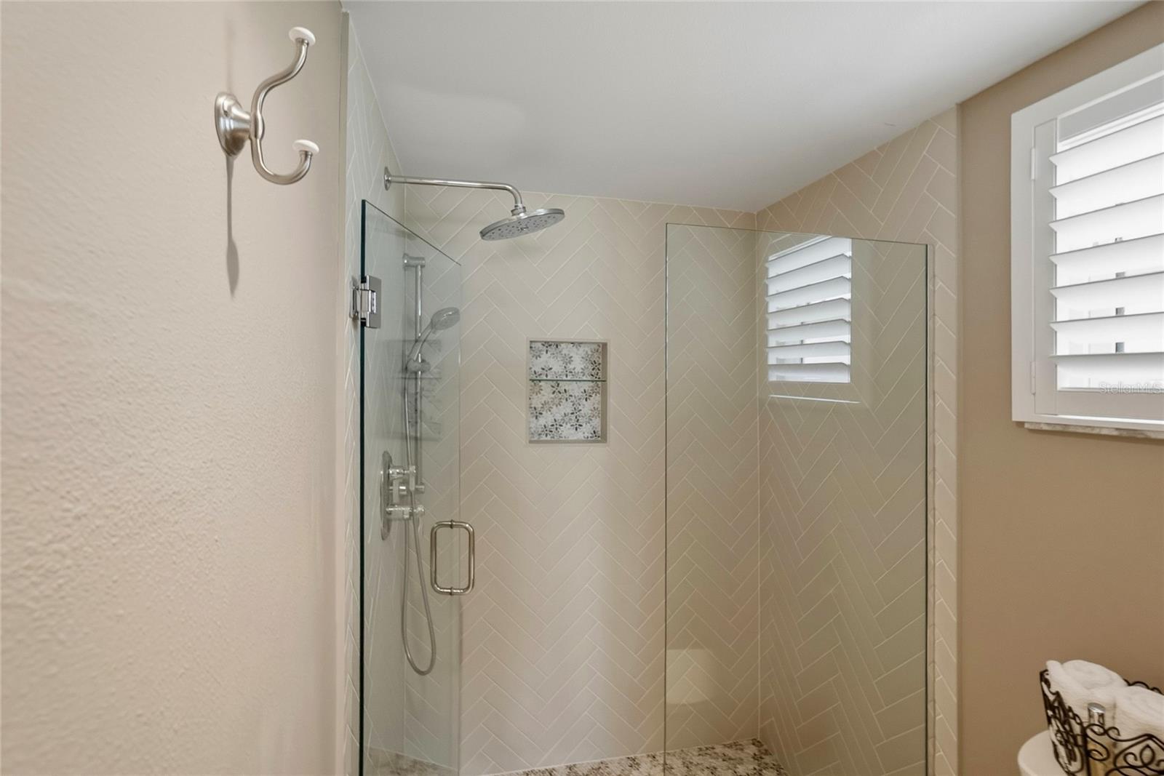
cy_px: 388
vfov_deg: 77.3
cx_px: 582
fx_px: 485
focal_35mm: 15
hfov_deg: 100.4
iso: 1600
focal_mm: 10
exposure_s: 1/200
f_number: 4
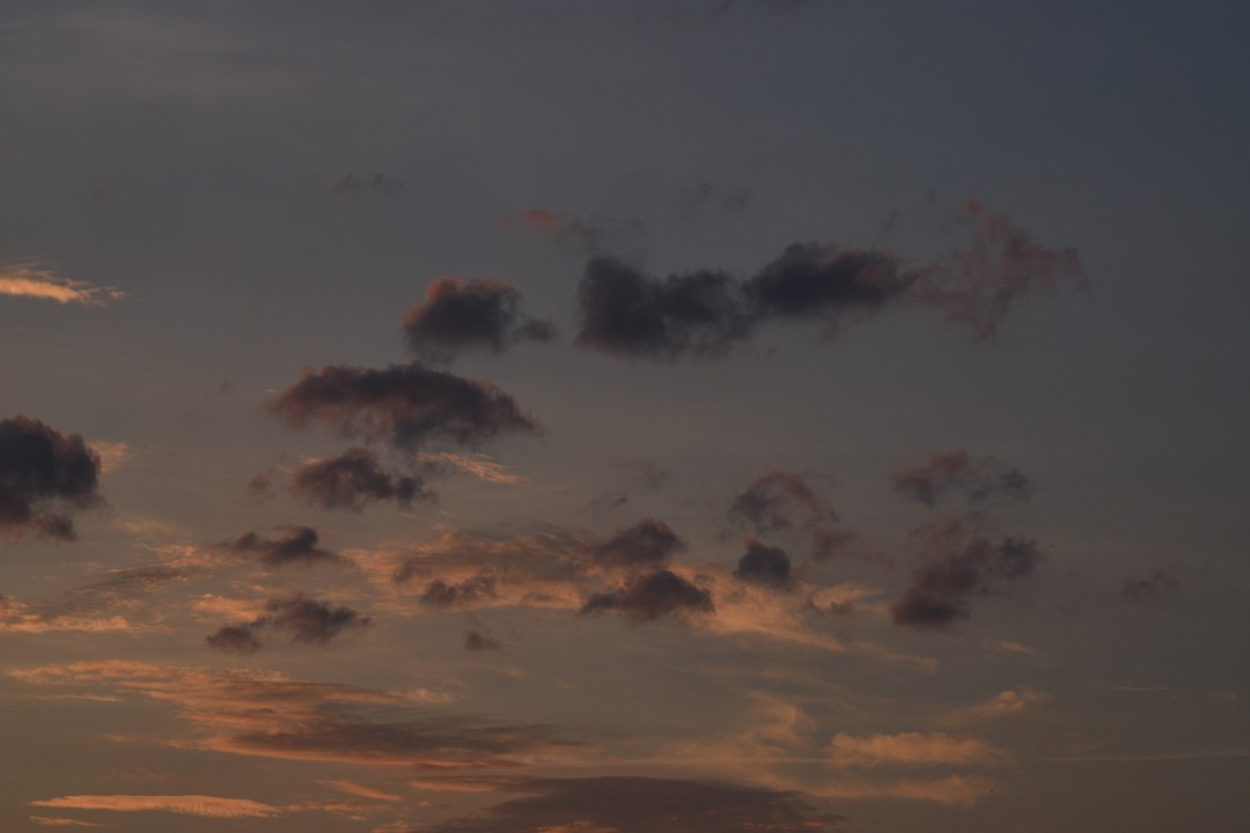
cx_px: 625
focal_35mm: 117
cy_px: 416
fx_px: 4062
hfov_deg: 17.5
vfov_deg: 11.7
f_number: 7.1
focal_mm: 78
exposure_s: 1/640
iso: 200
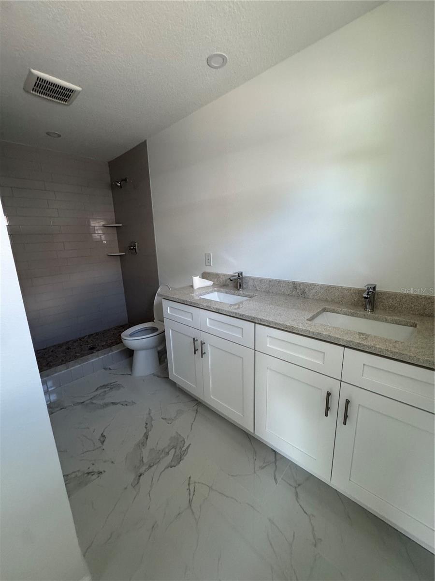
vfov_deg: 102.1
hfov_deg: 85.7
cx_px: 218
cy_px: 290
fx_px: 235
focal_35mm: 14
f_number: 2.2
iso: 250
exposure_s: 1/99
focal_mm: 2.22
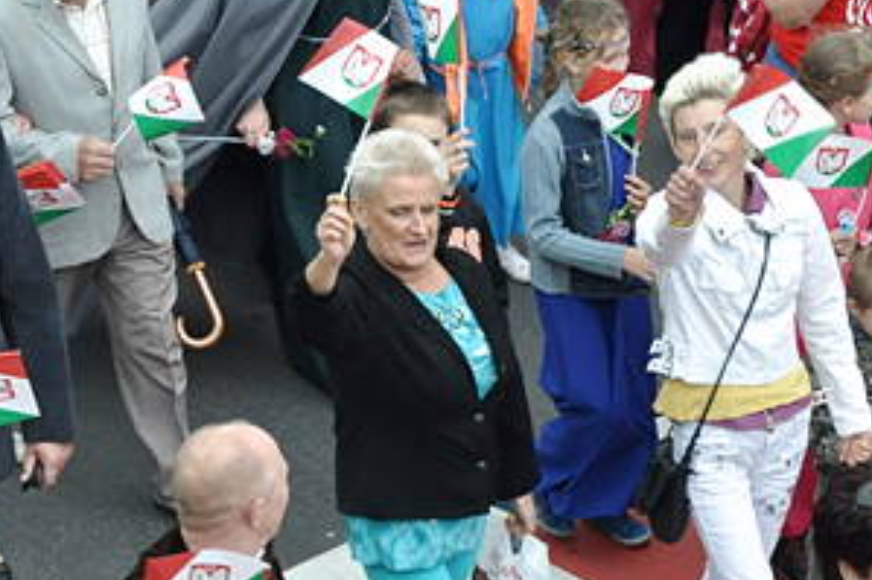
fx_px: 4333
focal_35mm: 179
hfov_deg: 11.5
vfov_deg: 7.7
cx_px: 697
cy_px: 316
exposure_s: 1/400
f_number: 10
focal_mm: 42
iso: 1250
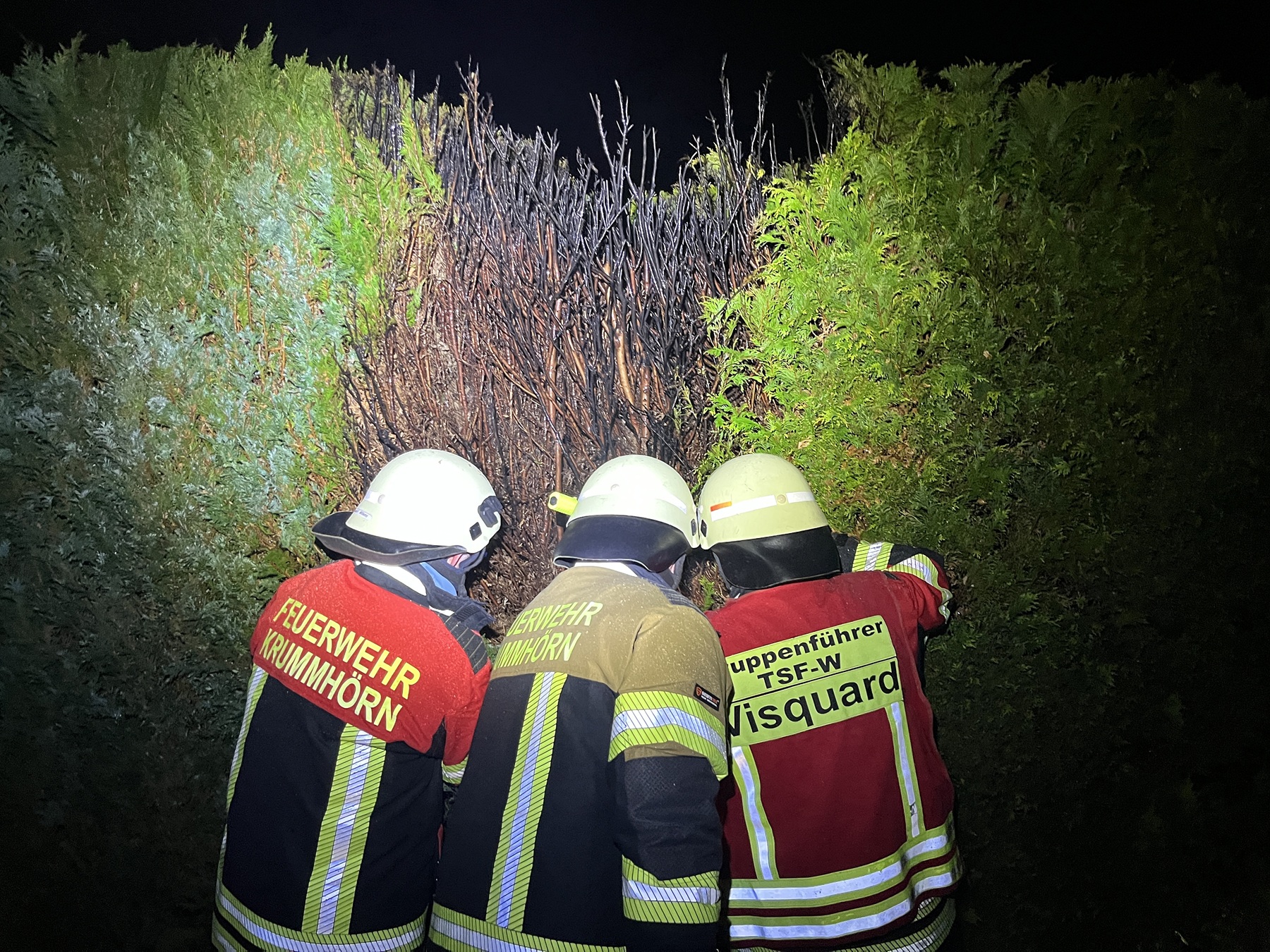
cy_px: 476
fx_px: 954
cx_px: 635
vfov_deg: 53.1
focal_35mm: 26
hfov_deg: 67.3
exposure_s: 1/43
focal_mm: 5.1
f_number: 1.6
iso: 500
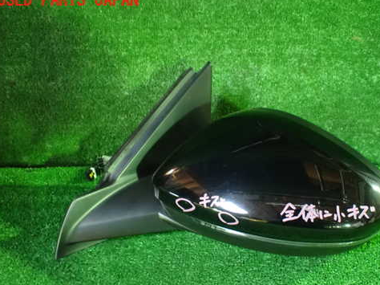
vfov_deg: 37.5
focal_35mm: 38
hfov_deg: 48.6
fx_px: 417
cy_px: 171
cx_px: 233
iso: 1600
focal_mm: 5.4
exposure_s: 1/30
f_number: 2.3
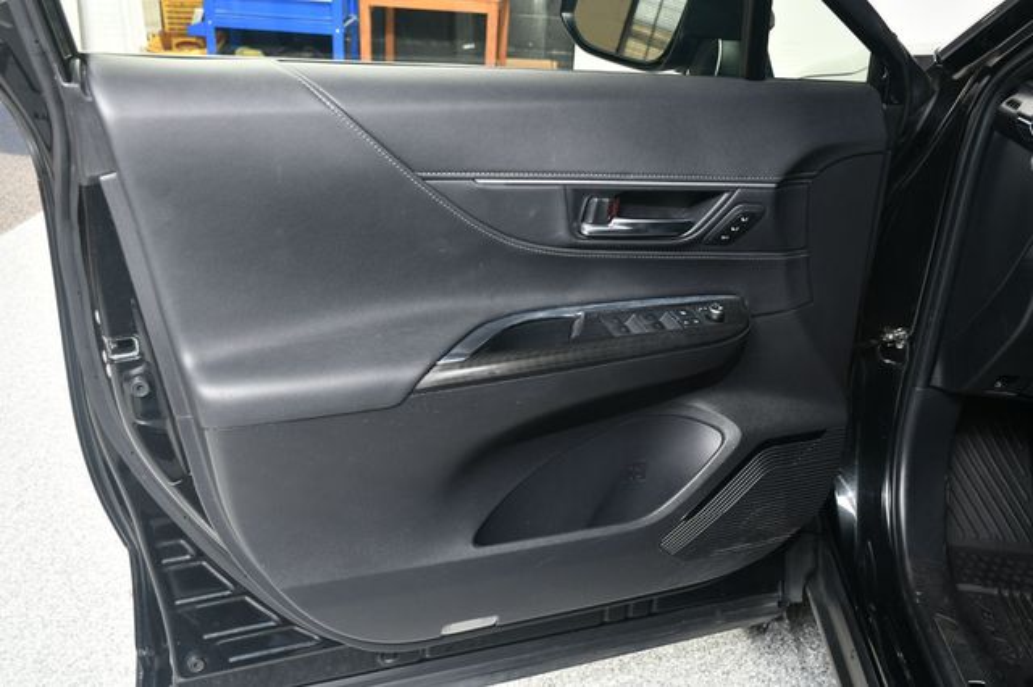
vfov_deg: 38.8
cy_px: 344
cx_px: 516
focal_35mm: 34
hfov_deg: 55.8
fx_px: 975
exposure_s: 1/160
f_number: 5.6
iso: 100
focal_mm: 23
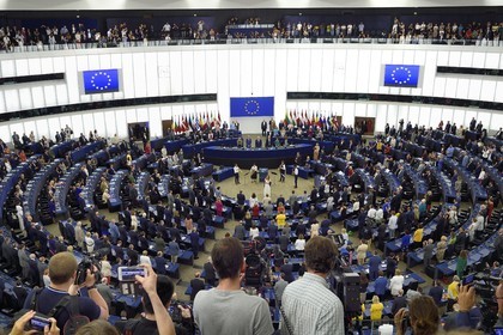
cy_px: 168
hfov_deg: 61.9
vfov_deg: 43.6
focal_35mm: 30
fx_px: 419
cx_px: 252
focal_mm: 30
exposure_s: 1/30
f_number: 8
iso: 800
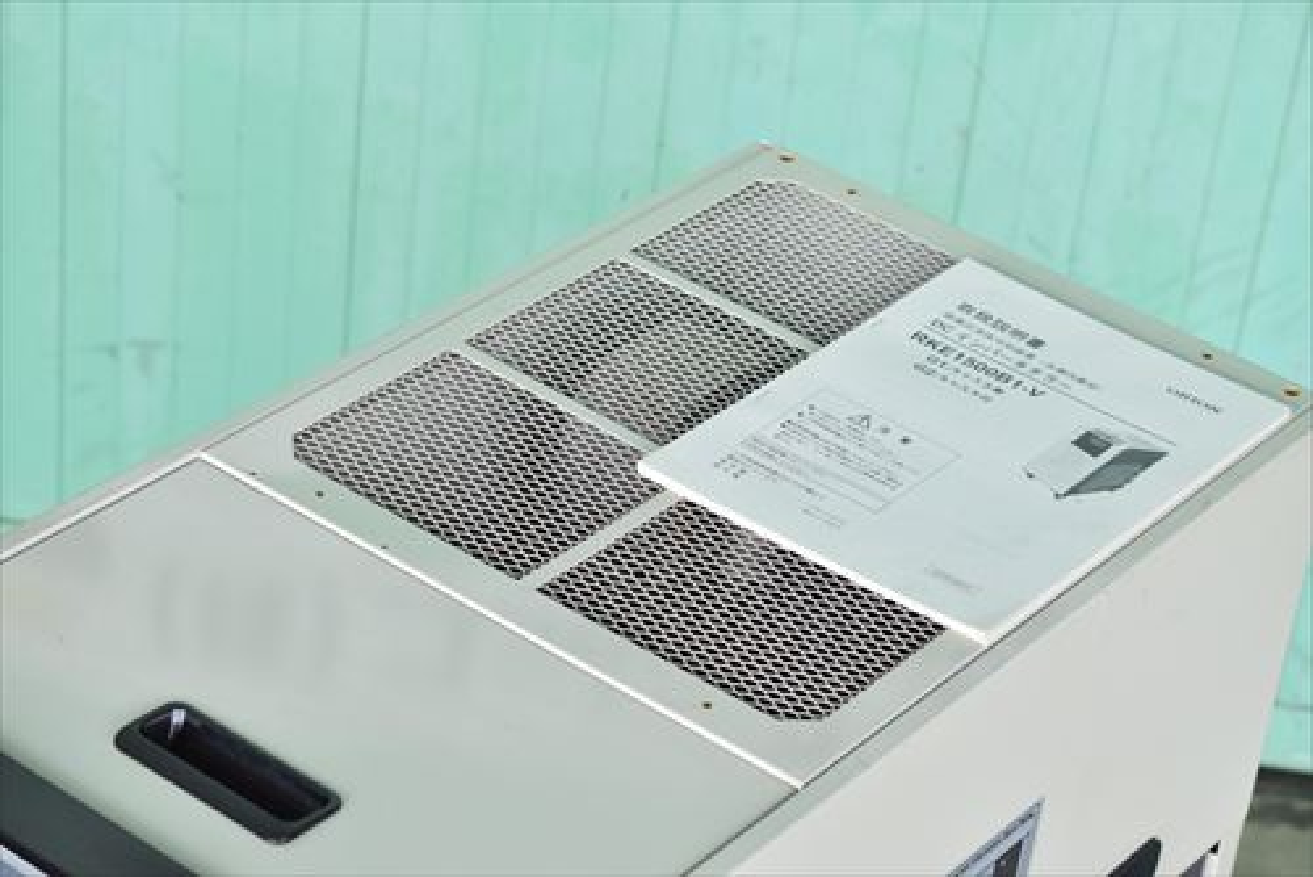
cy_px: 438
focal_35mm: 82
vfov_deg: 16.6
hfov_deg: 24.6
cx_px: 656
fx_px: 3011
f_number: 6.3
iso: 1250
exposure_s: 1/125
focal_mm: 55
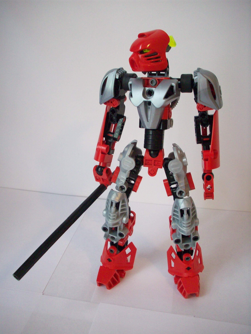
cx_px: 122
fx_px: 367
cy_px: 168
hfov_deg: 37.7
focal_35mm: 38
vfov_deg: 49.0
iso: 160
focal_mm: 6.2
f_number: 2.8
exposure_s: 1/13.5
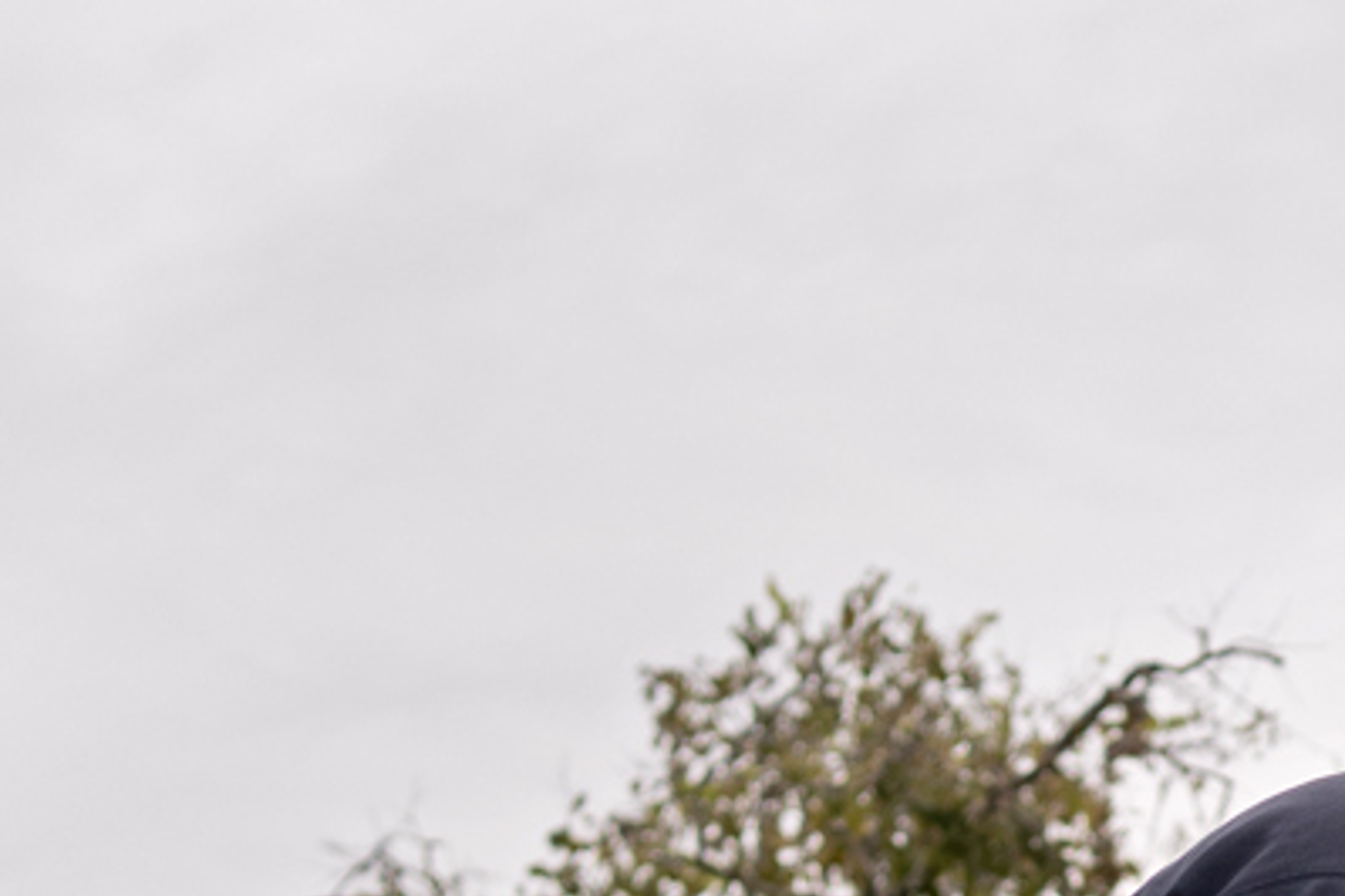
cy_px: 1723
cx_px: 1716
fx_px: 5566
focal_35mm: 149
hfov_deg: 13.3
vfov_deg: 8.8
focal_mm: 35
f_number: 3.2
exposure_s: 1/2000
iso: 500
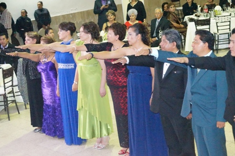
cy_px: 78
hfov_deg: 24.6
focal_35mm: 82
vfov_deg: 16.5
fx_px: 538
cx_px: 118
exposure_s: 1/125
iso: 16000
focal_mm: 55
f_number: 5.6
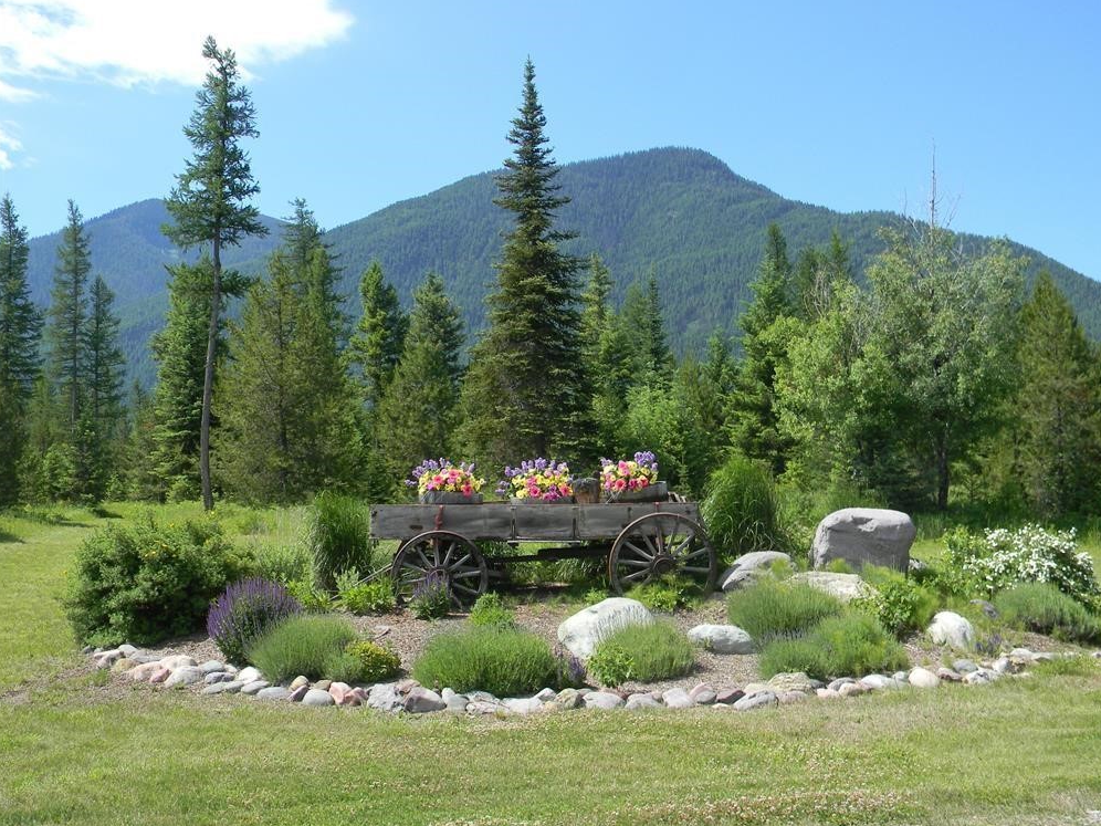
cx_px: 563
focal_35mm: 37
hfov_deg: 50.1
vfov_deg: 38.7
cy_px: 404
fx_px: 1177
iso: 80
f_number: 3.7
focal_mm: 6.4
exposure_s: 1/492
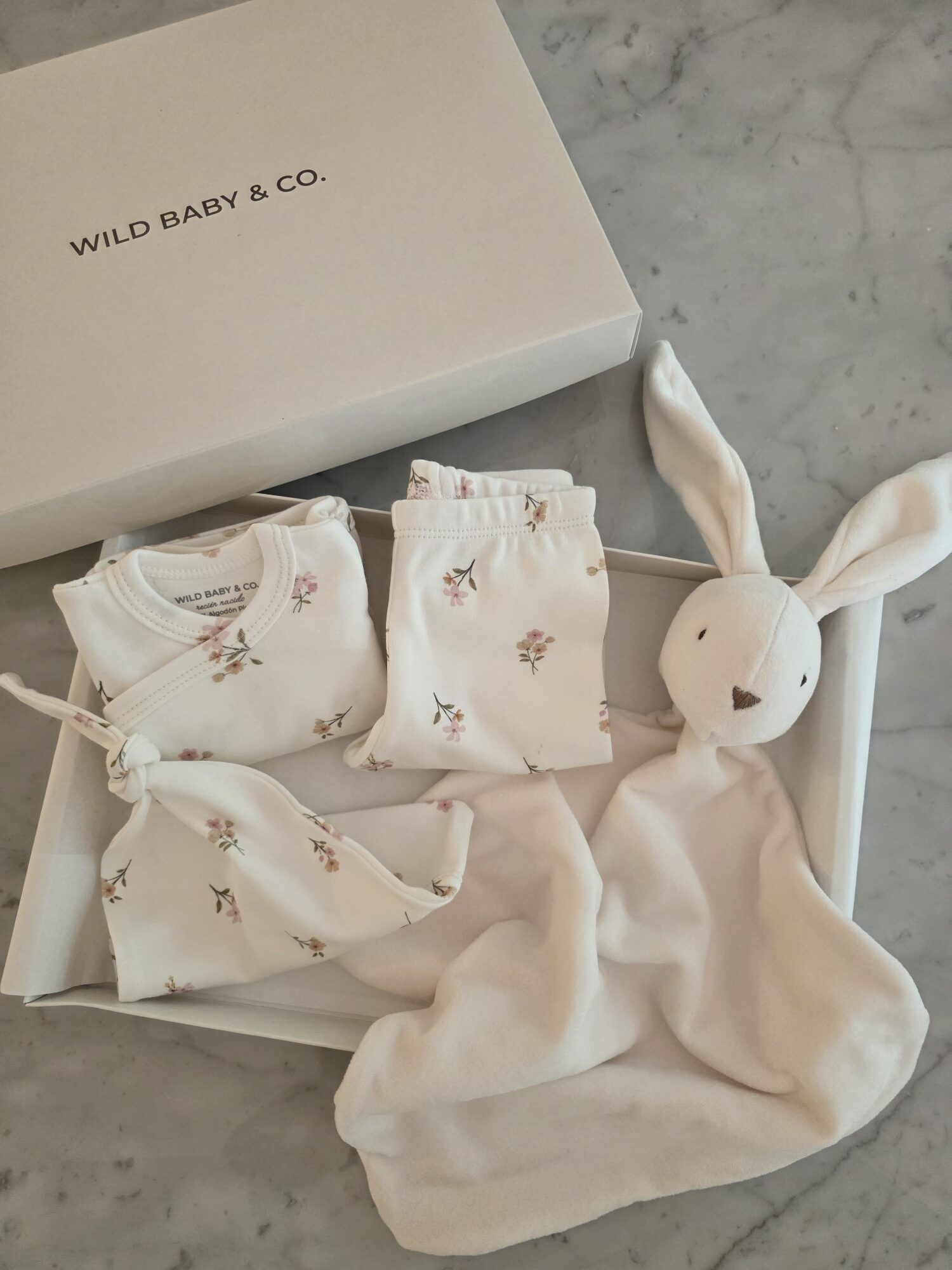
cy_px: 635
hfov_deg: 58.9
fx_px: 843
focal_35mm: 23
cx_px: 476
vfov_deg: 73.9
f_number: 1.7
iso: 500
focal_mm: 6.3
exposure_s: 1/100
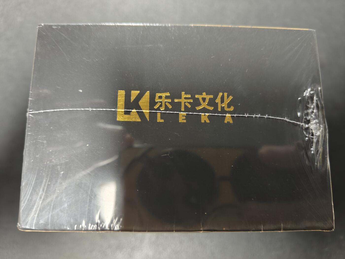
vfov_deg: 56.8
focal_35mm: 24
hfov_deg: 71.6
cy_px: 130
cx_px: 172
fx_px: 239
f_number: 1.8
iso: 1000
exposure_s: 1/33
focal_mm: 5.59
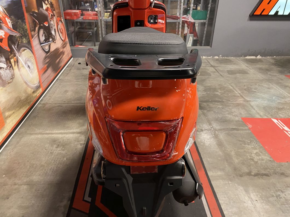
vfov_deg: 53.1
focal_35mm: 26
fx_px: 218
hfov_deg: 67.3
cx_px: 145
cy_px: 108
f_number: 1.8
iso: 400
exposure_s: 1/50
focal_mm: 4.25
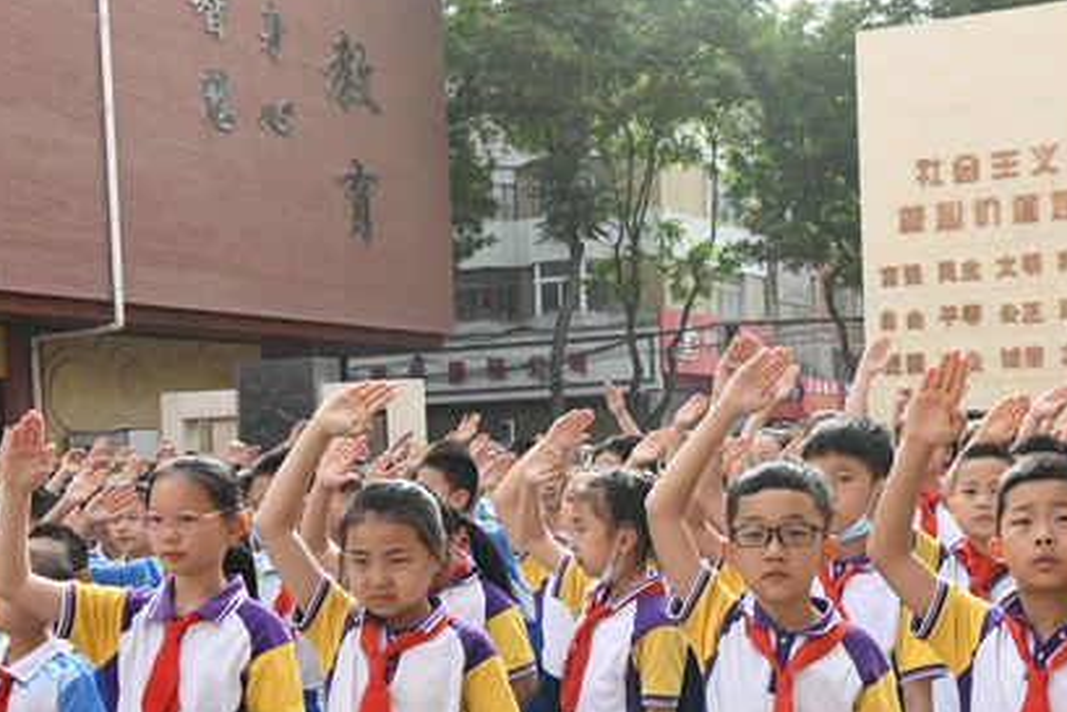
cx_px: 733
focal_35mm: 54
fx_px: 1601
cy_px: 536
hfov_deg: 36.4
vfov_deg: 24.8
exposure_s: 1/500
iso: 1250
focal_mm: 34
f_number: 10
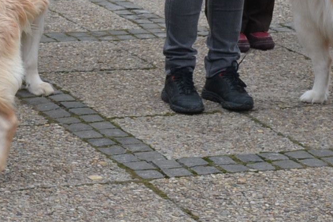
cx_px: 18
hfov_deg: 10.9
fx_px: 1728
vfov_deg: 7.2
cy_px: -121
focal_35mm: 187
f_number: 5.6
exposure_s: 1/125
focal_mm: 35
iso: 280
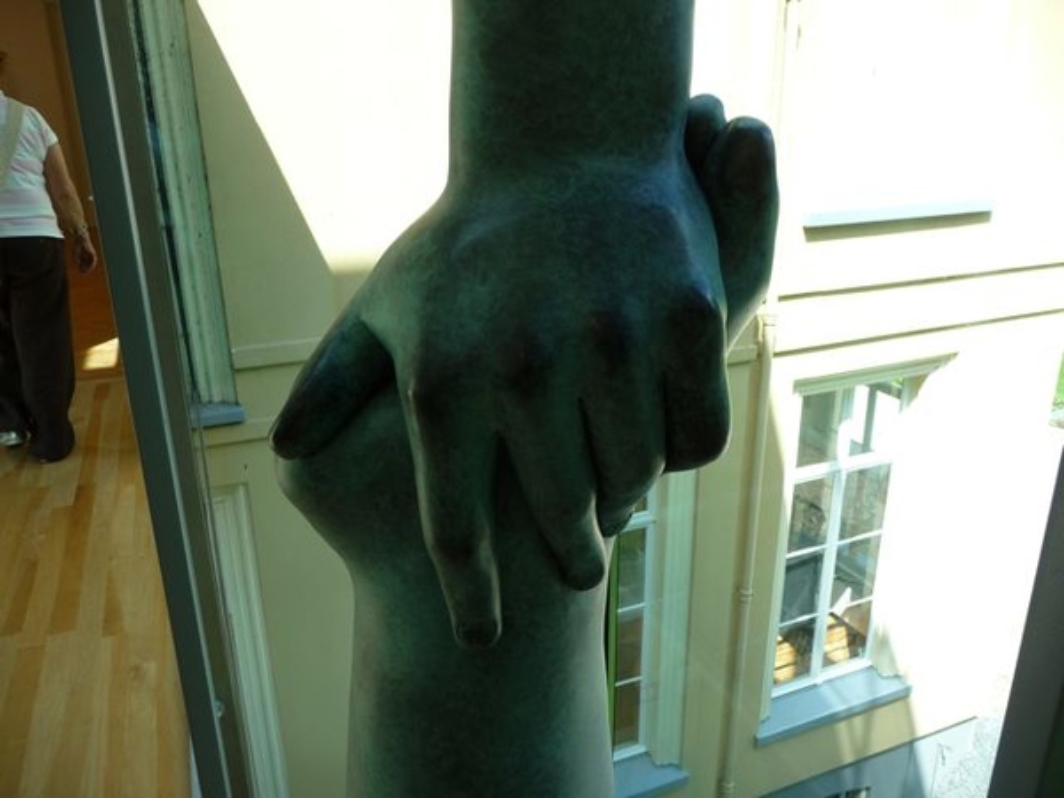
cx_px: 532
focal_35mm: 28
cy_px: 399
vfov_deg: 49.7
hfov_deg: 63.4
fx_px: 861
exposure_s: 1/125
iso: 100
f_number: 3.3
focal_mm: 4.7
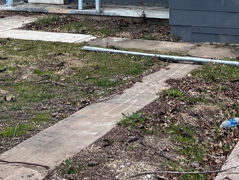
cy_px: -43
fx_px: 497
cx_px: 111
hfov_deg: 27.0
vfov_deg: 19.2
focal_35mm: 72
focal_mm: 5.7
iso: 50
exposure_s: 1/1751
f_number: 1.5
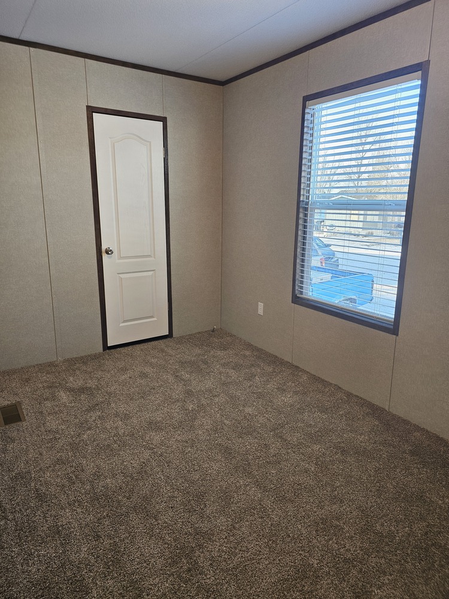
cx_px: 224
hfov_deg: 58.9
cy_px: 300
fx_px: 398
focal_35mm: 23
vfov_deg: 73.9
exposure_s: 1/52
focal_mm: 6.3
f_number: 1.7
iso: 80
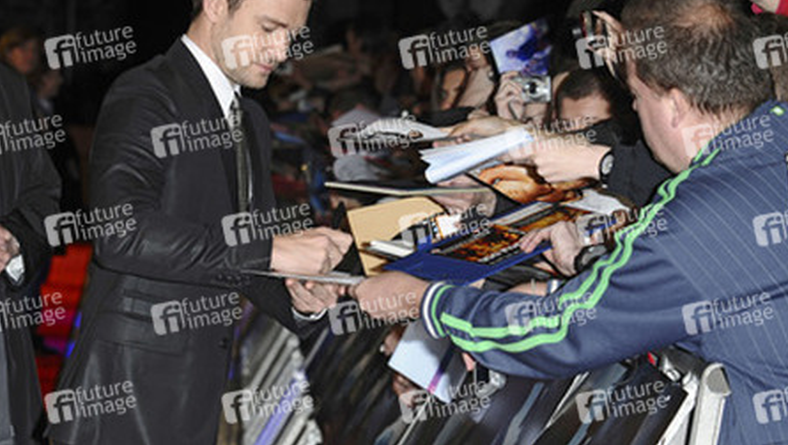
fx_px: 2655
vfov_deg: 9.6
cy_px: 181
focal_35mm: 127
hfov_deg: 16.9
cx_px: 397
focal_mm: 80
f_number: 4.5
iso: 320
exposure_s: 1/200
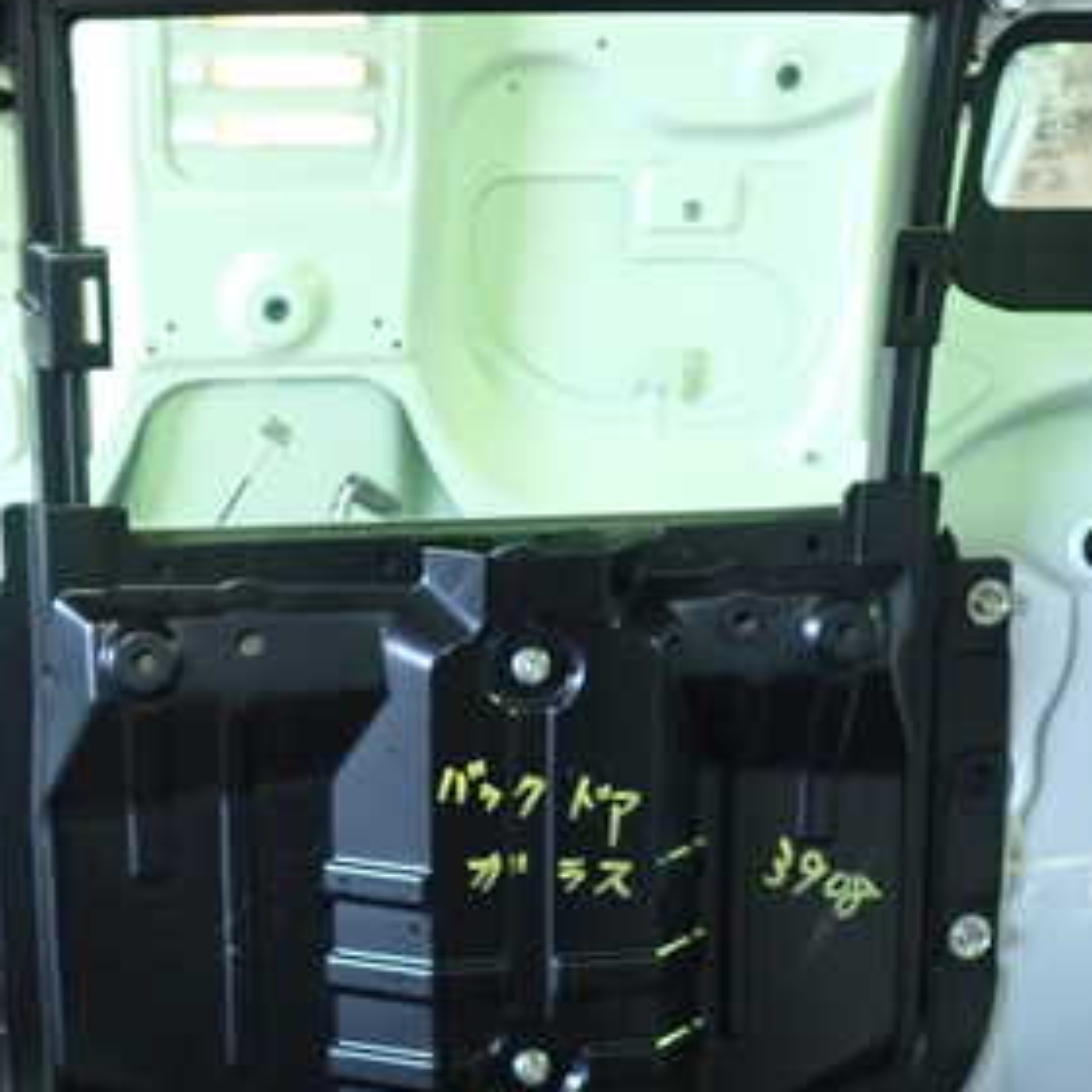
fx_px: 1892
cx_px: 324
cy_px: 694
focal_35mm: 53
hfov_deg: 31.8
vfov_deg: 32.0
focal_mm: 5.05
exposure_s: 1/30
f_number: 2.2
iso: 500
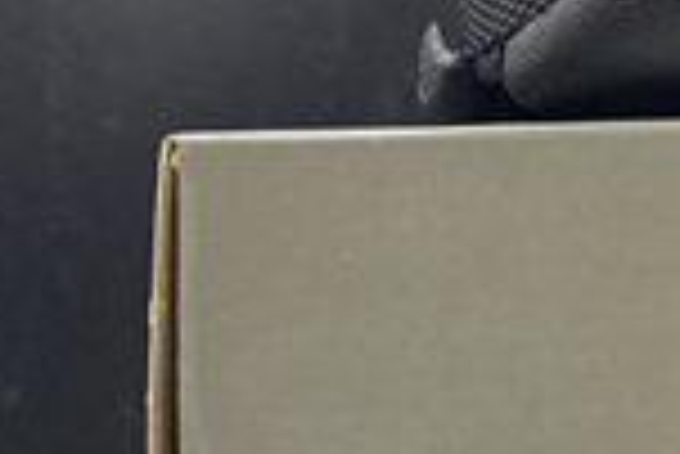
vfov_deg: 11.0
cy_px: 205
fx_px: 2363
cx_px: 1148
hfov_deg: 14.7
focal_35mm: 125
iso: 80
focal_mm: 4.25
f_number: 1.8
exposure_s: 1/50
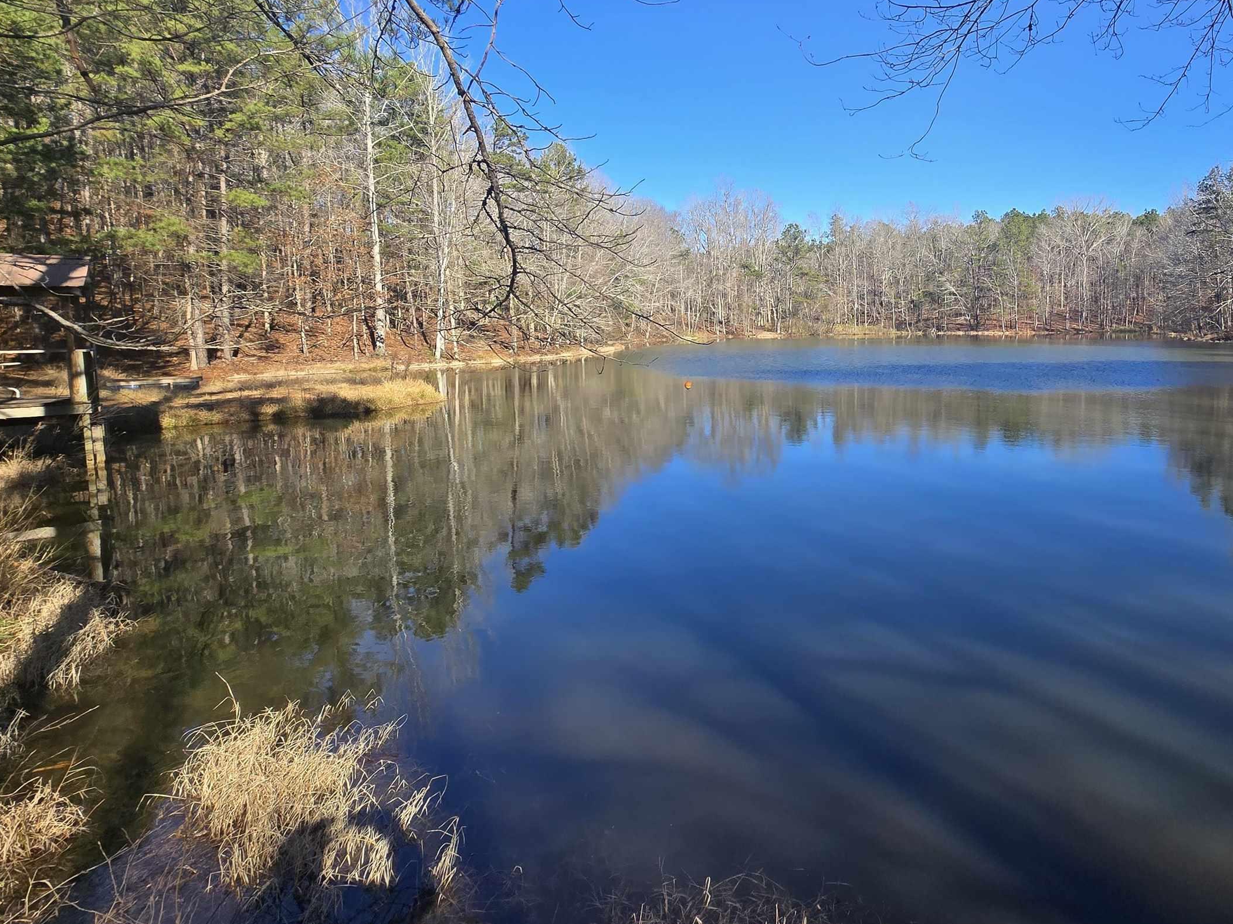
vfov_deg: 68.2
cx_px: 821
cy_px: 388
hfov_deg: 81.8
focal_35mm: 19
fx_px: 677
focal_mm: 2.2
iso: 50
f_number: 2.2
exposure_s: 1/1067
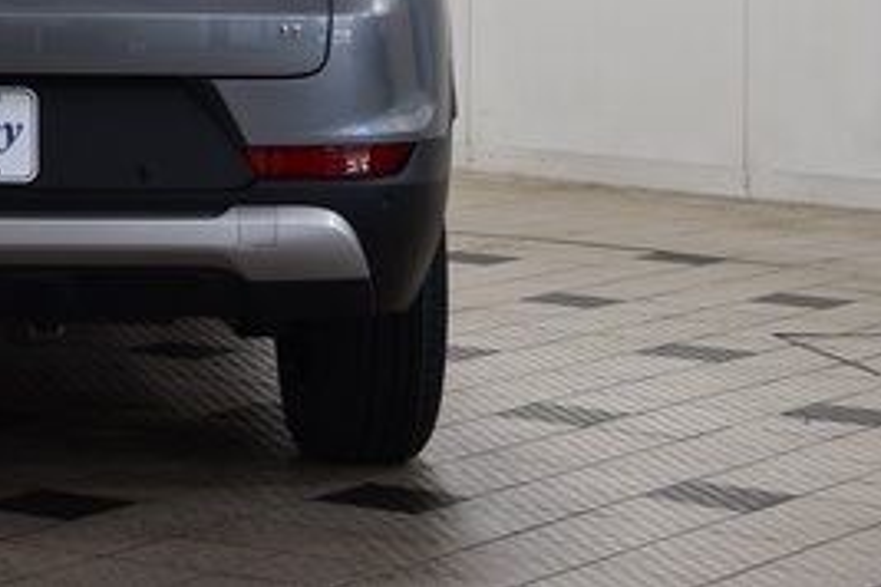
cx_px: -66
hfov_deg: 13.4
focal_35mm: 151
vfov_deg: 9.0
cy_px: -114
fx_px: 3695
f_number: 6.3
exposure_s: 1/25
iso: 400
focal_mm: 42
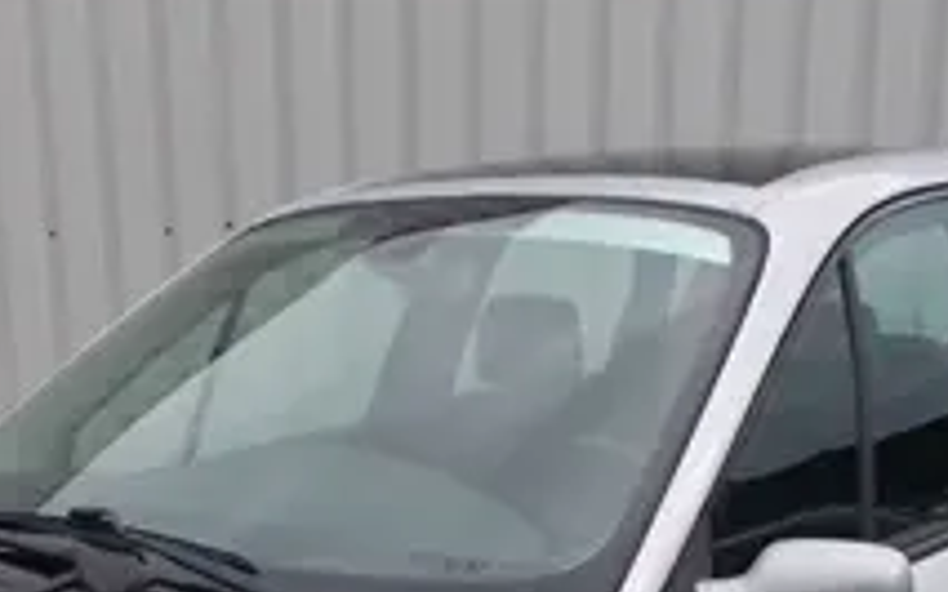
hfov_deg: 32.8
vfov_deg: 19.3
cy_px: 770
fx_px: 1601
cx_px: 356
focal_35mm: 62
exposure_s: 1/320
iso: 80
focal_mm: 4.6
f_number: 3.2
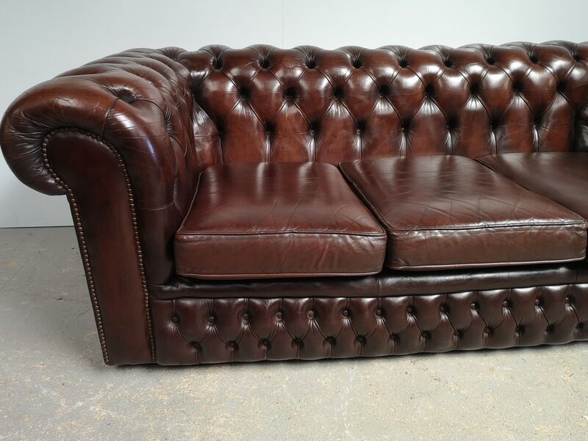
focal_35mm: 27
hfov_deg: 65.3
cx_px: 294
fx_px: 459
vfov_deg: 51.4
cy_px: 220
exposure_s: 1/100
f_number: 1.8
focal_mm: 5.58
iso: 64
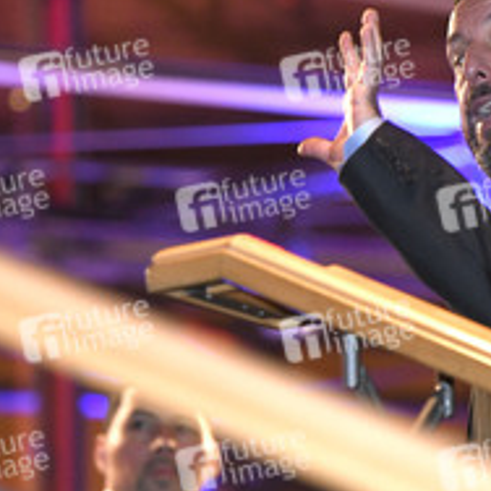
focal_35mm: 275
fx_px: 4413
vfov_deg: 6.4
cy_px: 266
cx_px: 539
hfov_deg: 6.3
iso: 2500
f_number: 4
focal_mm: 135
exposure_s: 1/200
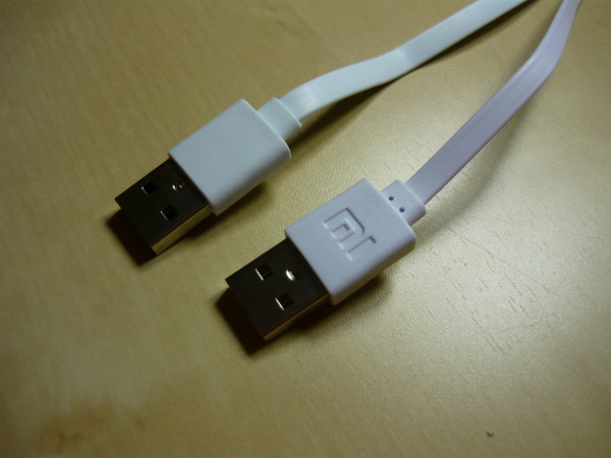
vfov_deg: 42.9
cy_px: 229
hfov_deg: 55.4
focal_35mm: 33
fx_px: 582
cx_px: 306
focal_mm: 5.5
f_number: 2.8
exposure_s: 1/250
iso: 100
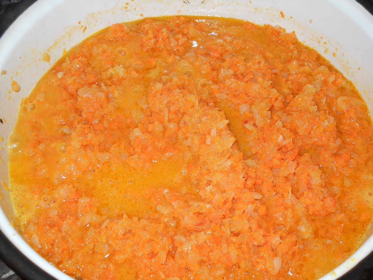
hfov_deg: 45.8
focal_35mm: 41
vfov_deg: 35.1
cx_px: 186
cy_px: 140
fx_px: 442
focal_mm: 6.72
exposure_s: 1/30
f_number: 5.5
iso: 80
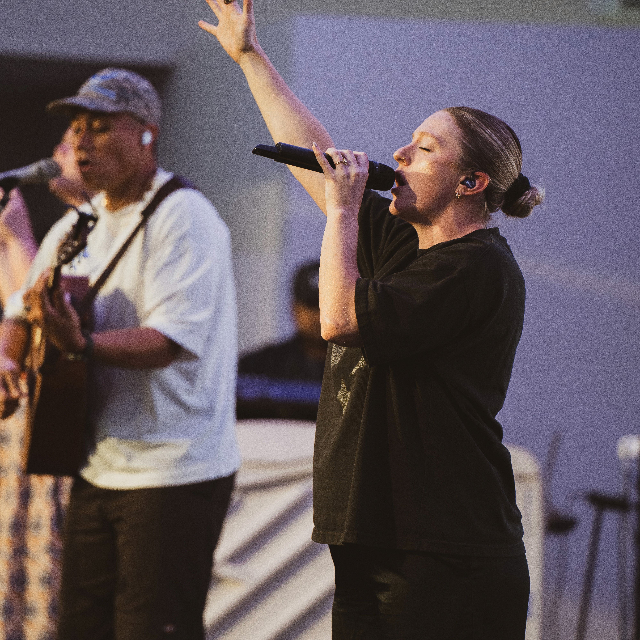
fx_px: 4811
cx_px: 320
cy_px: 314
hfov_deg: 7.6
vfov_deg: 7.6
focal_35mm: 230
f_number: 2.8
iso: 2000
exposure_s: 1/160
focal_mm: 180
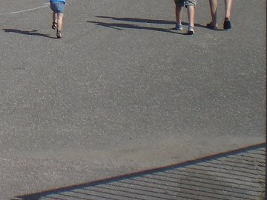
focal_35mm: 162
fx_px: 1250
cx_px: -148
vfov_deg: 8.8
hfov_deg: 11.6
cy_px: -159
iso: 50
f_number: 4.6
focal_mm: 6.3
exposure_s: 1/497
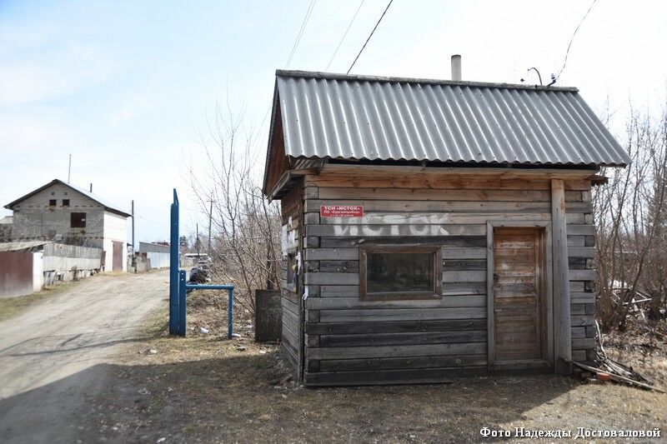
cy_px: 222
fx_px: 593
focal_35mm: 32
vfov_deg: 41.1
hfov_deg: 58.7
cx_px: 334
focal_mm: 32
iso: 200
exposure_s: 1/500
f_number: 7.1
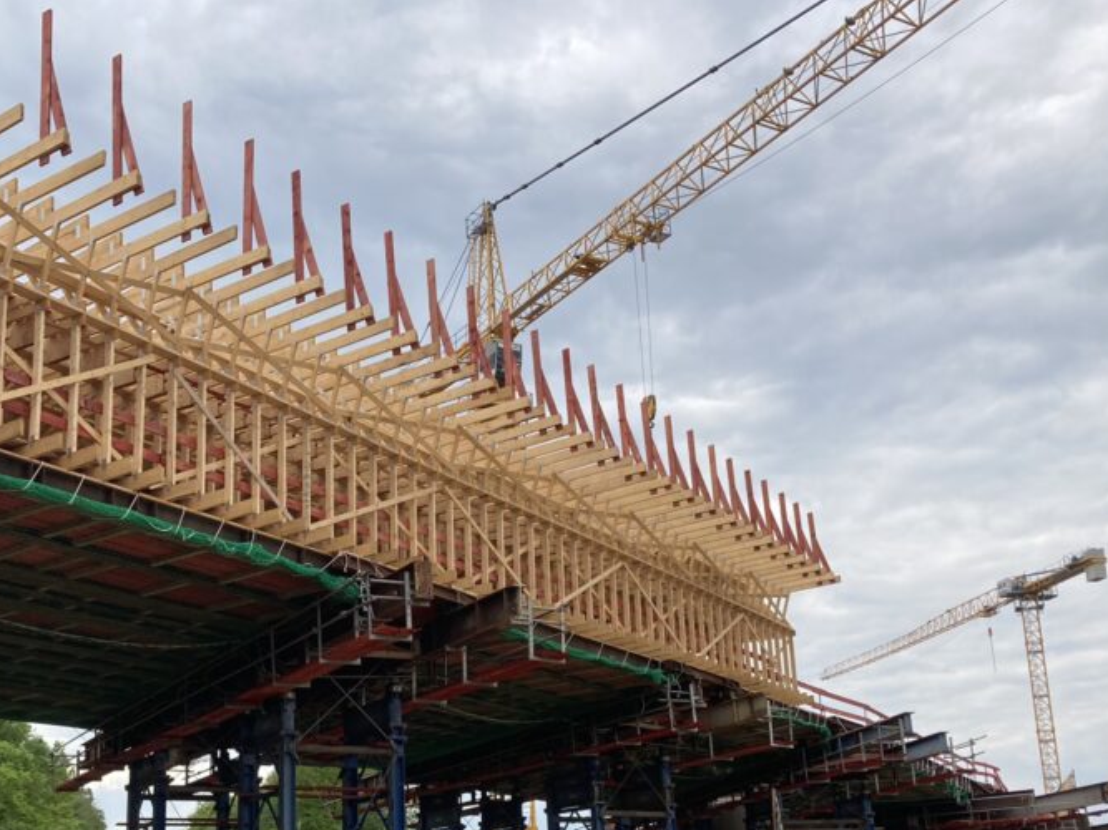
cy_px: 608
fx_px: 1376
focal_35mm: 43
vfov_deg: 33.0
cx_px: 410
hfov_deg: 43.5
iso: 20
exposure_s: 1/1799
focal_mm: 3.99
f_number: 1.8
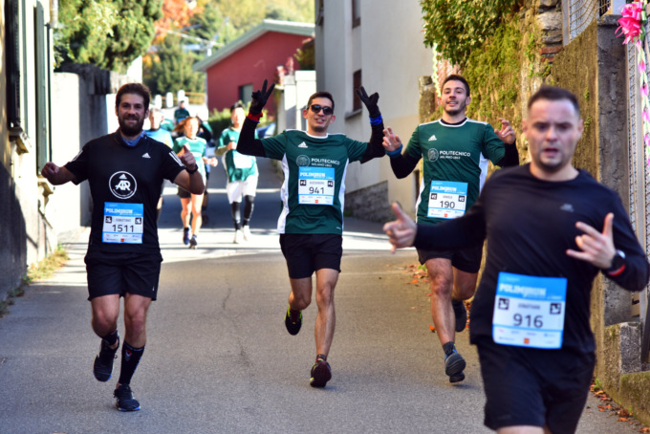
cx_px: 325
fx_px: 2619
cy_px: 217
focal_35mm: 145
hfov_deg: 14.1
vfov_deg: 9.5
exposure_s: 1/500
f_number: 6.3
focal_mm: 145
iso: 500
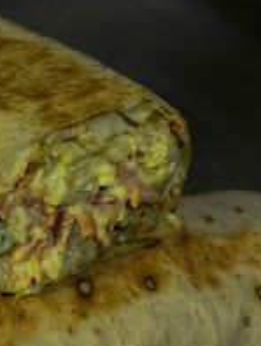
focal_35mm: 56
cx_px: 16
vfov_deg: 34.2
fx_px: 562
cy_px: 214
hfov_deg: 25.2
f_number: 1.5
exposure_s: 1/100
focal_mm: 5.7
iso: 125
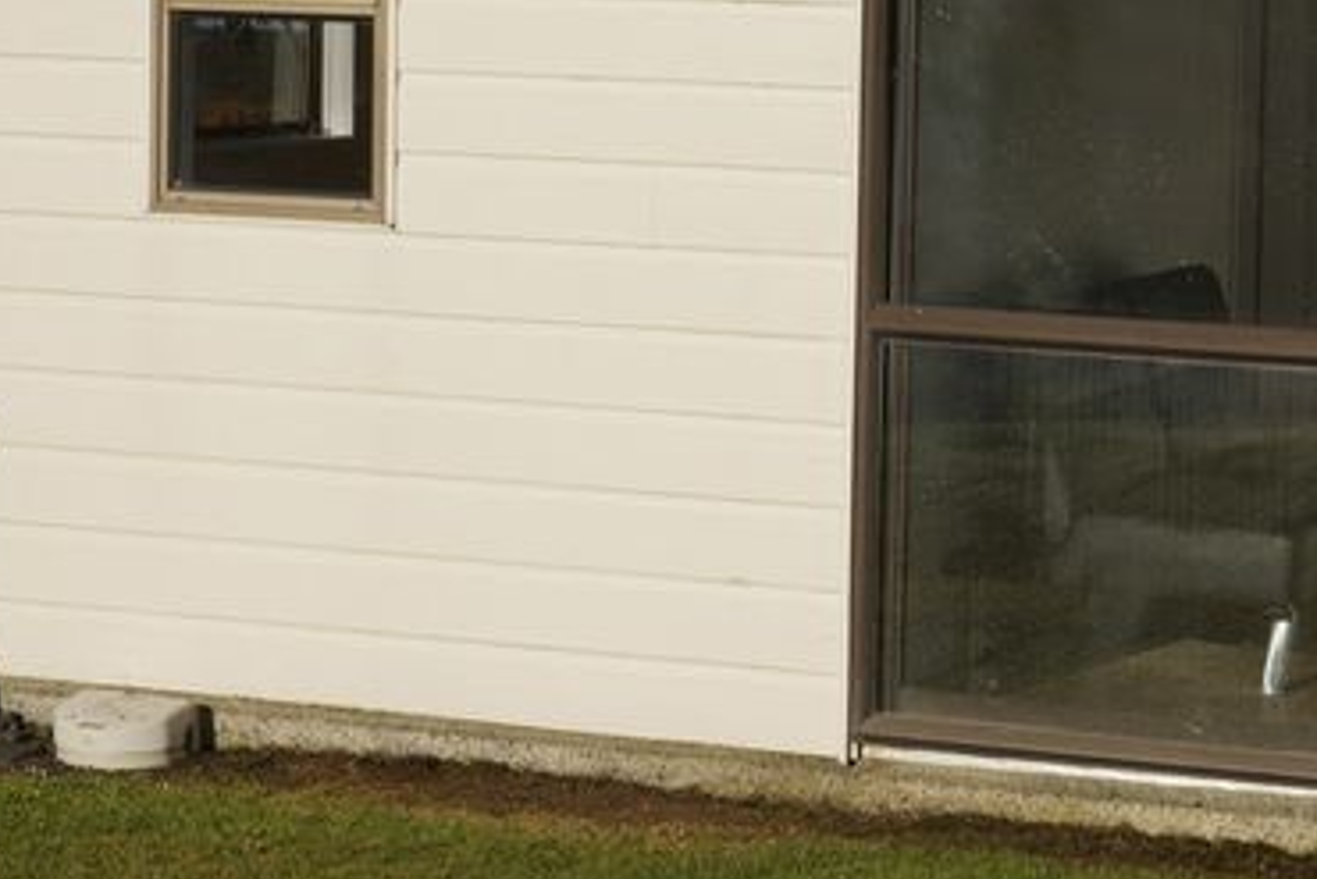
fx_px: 3990
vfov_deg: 12.6
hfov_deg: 18.7
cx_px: 922
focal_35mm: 109
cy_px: 338
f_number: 16
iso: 100
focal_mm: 35
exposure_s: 1/160
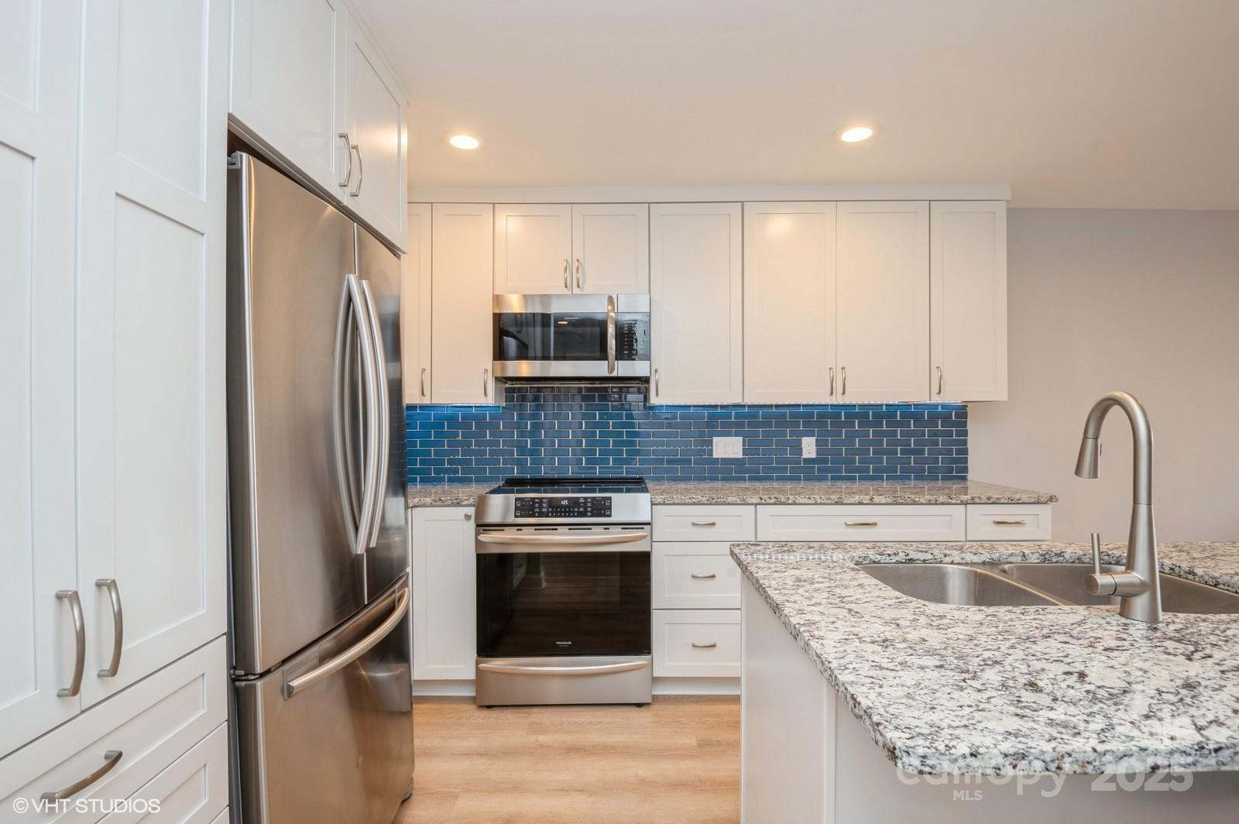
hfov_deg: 96.8
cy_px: 412
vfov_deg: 73.6
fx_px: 550
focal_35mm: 16
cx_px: 620
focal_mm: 16
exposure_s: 1/10
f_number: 8
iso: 200
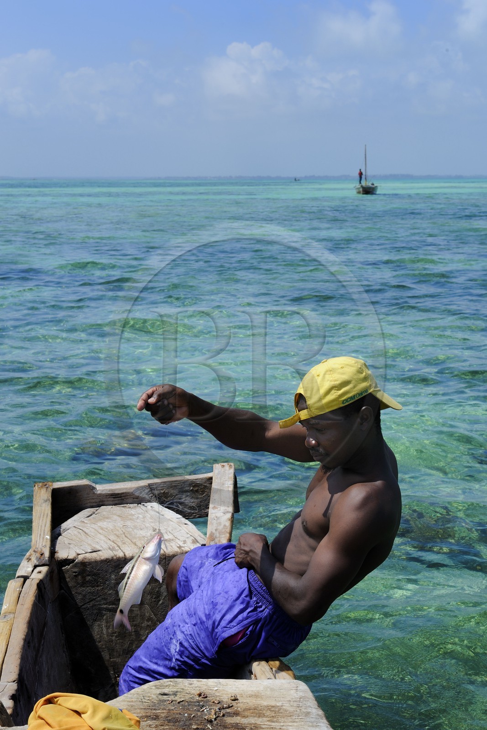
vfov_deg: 35.6
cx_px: 244
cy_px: 365
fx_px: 1136
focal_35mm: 56
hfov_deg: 24.2
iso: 200
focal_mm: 56
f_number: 13
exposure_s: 1/250
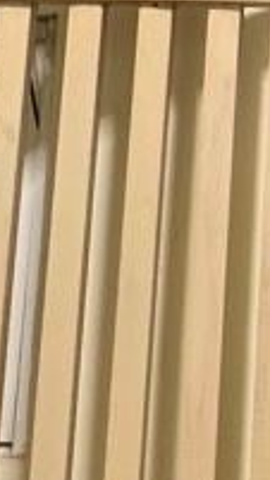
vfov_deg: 29.0
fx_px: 917
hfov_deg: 12.8
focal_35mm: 72
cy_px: 134
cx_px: 655
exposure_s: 1/50
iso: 200
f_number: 1.8
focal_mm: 1.57
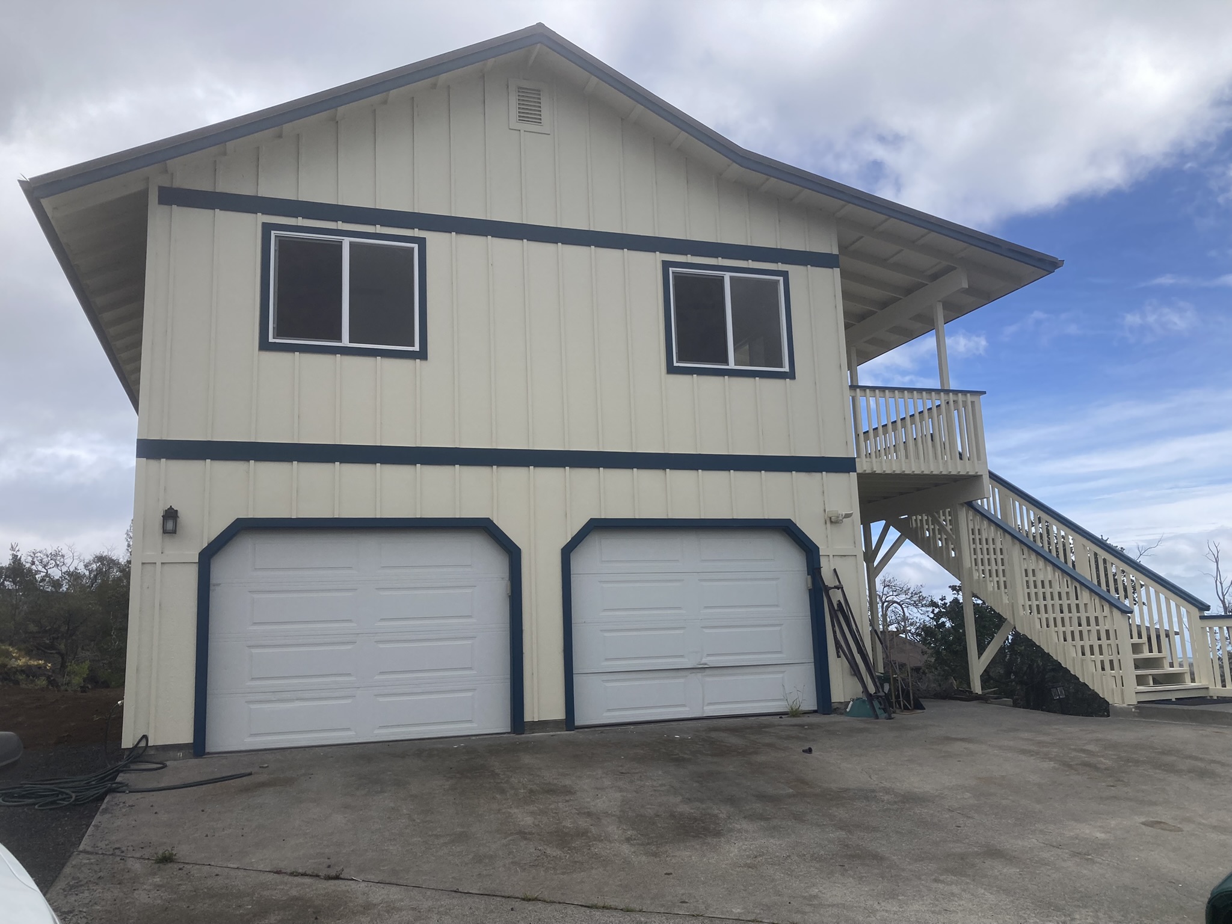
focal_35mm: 28
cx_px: 616
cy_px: 462
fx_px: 997
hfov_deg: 63.4
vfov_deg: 49.7
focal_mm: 3.99
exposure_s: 1/2024
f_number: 1.8
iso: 20
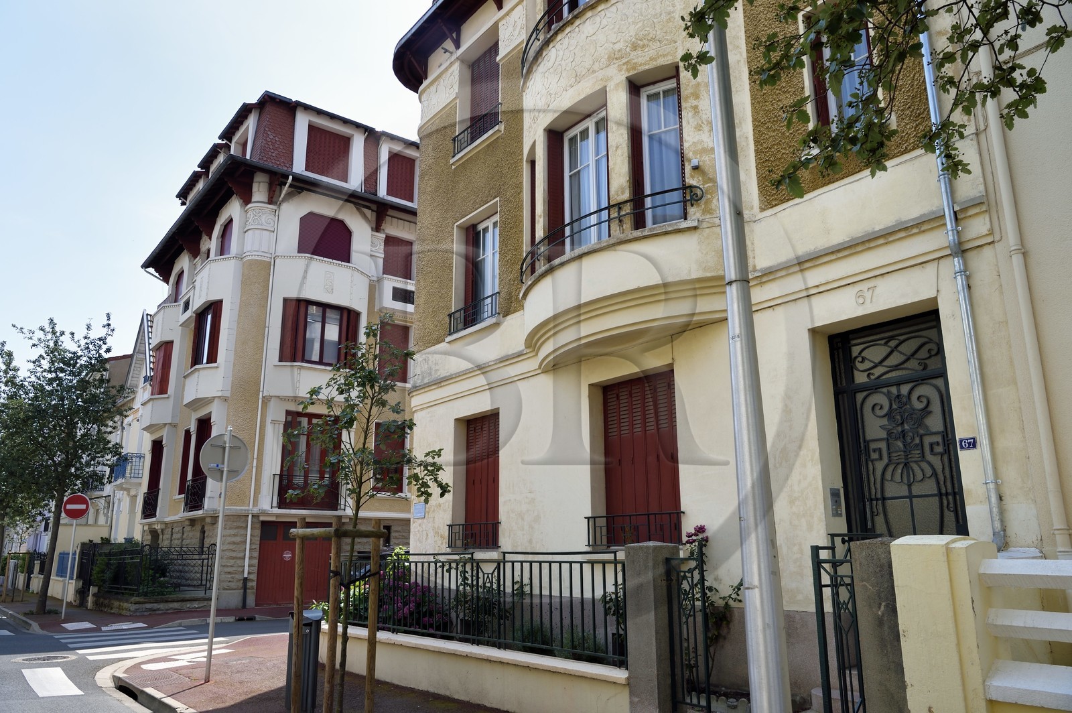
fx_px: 803
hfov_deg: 67.4
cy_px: 356
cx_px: 536
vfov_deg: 47.9
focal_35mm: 27
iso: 200
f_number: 10
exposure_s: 1/250
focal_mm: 27
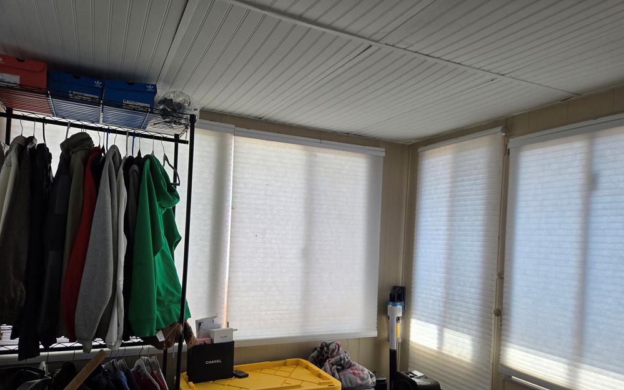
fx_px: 425
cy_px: 235
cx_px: 318
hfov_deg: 72.5
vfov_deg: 48.9
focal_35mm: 25
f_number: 1.8
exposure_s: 1/180
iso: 50
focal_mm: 5.4
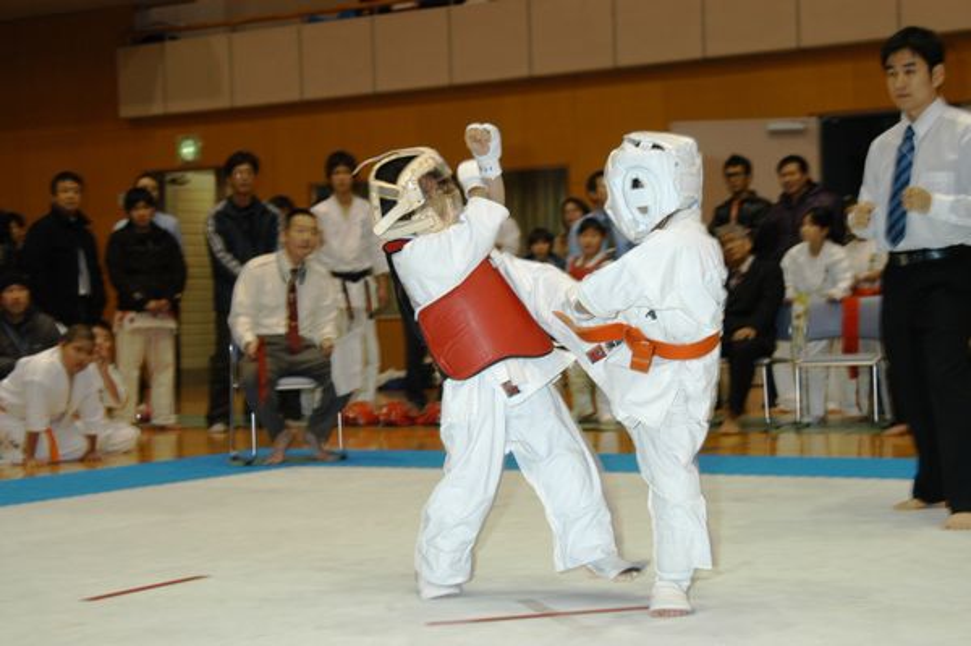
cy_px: 323
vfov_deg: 18.2
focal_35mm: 75
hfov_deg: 27.0
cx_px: 486
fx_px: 2021
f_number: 5.6
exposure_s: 1/80
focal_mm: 50
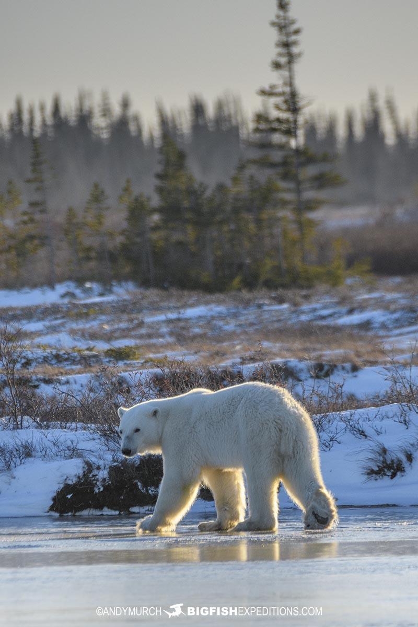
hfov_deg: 1.5
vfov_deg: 2.3
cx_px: 209
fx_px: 15674
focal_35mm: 900
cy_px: 314
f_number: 9
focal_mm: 600
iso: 800
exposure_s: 1/1000
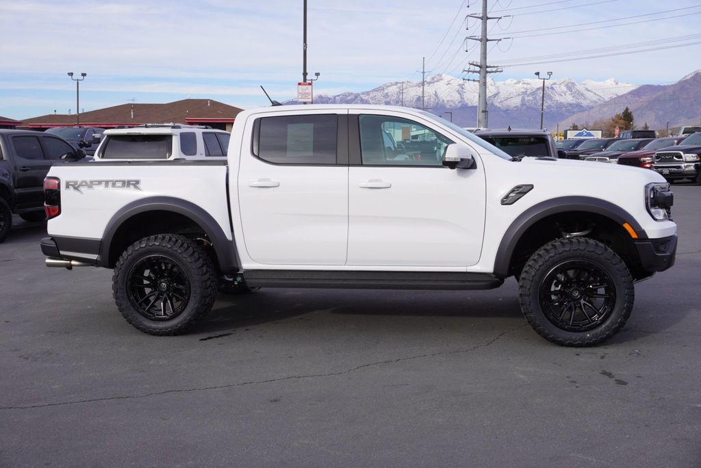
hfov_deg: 49.5
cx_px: 350
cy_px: 234
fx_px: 760
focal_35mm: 39
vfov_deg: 34.3
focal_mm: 26
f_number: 9
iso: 100
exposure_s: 1/125
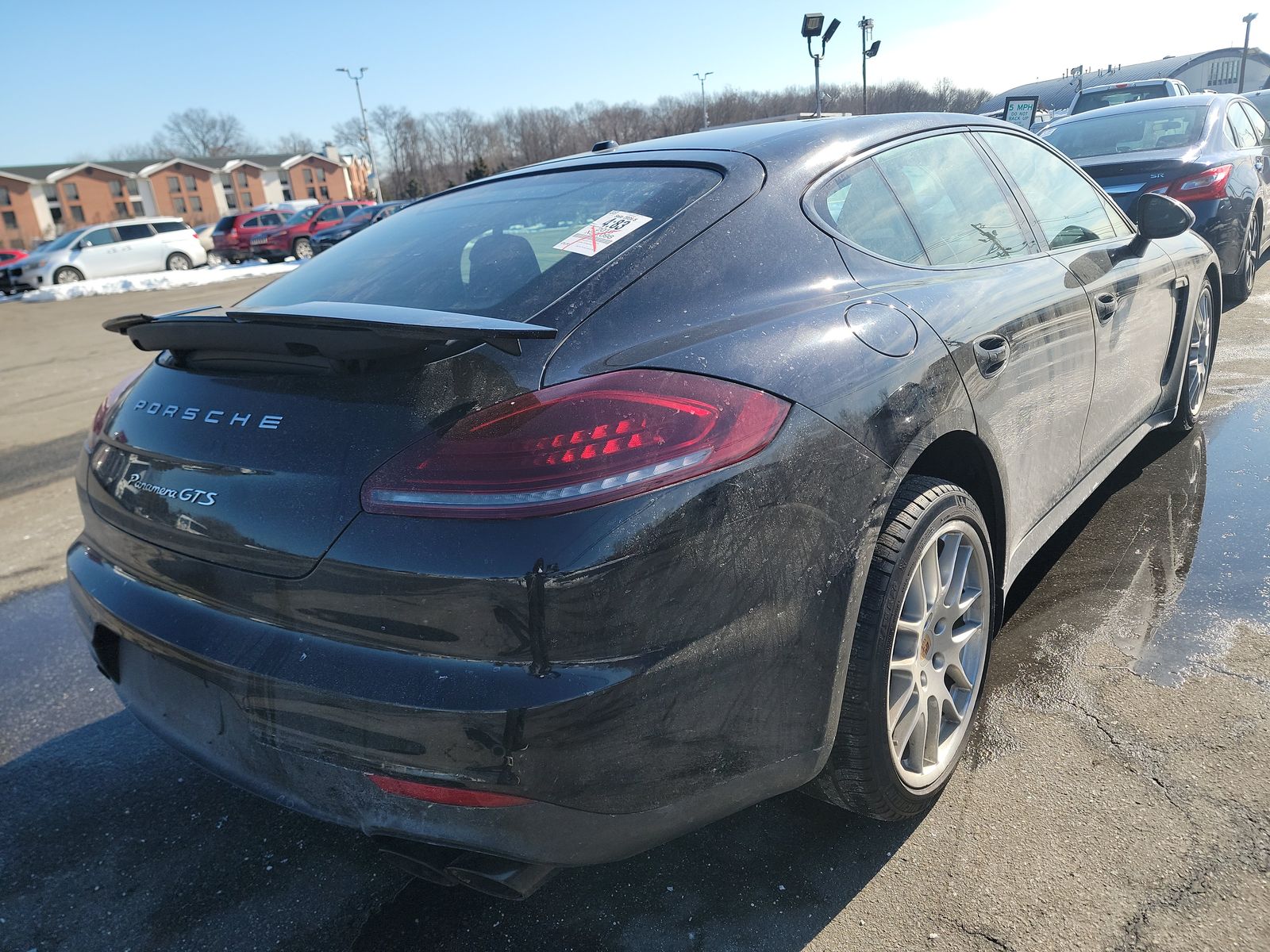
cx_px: 635
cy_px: 476
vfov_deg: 56.8
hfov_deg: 71.6
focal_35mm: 24
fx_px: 881
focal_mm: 6.7
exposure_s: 1/583
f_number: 1.8
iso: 50
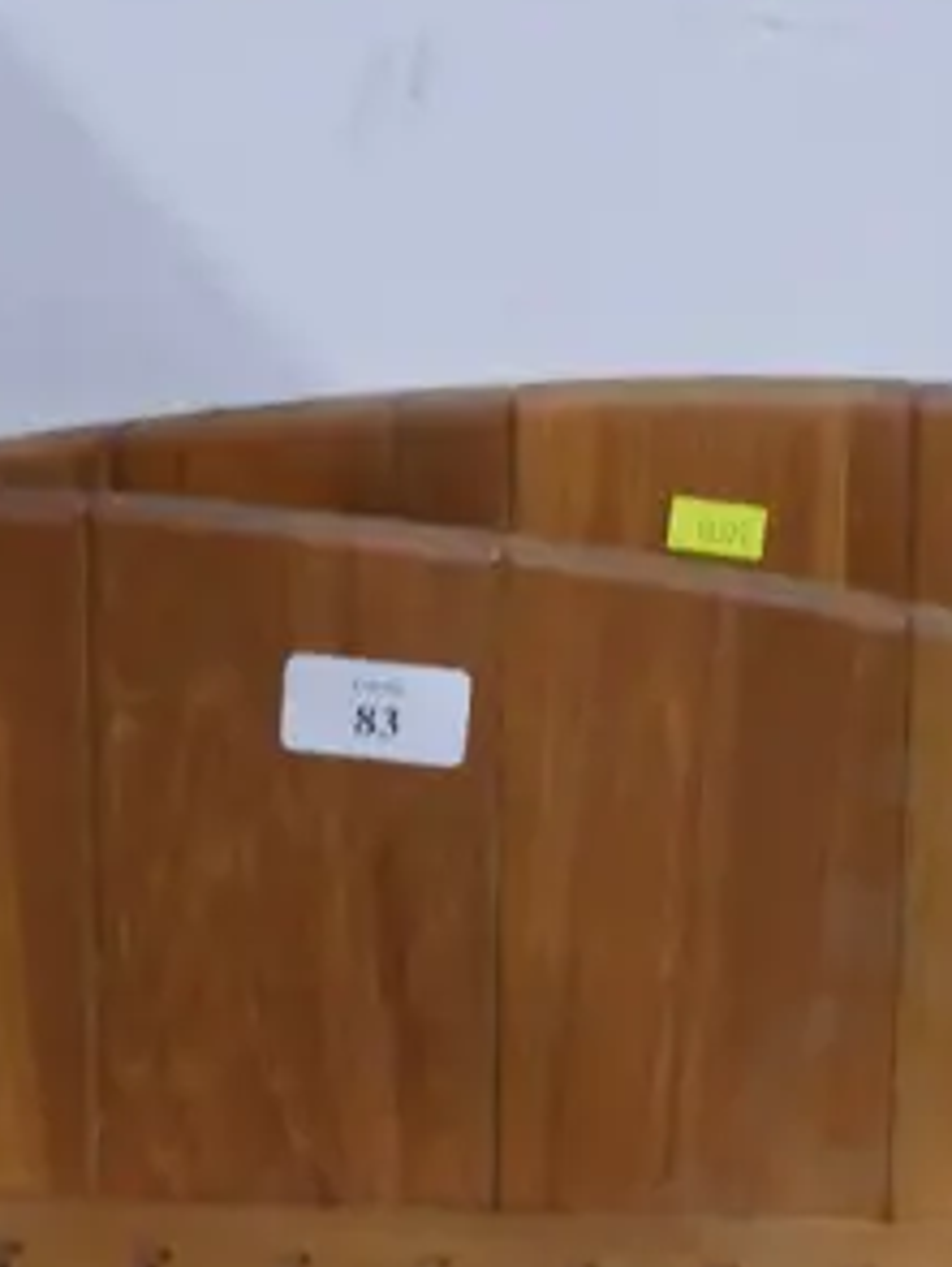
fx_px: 6371
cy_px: 1245
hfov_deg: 8.5
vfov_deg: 11.2
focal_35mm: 174
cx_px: 730
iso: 1600
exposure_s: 1/60
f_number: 5.3
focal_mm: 25
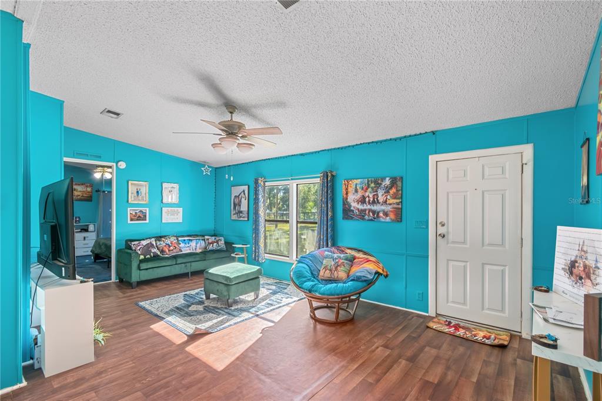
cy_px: 200
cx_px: 301
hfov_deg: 100.4
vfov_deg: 77.3
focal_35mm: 15
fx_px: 251
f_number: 9
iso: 250
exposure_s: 1/5
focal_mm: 10
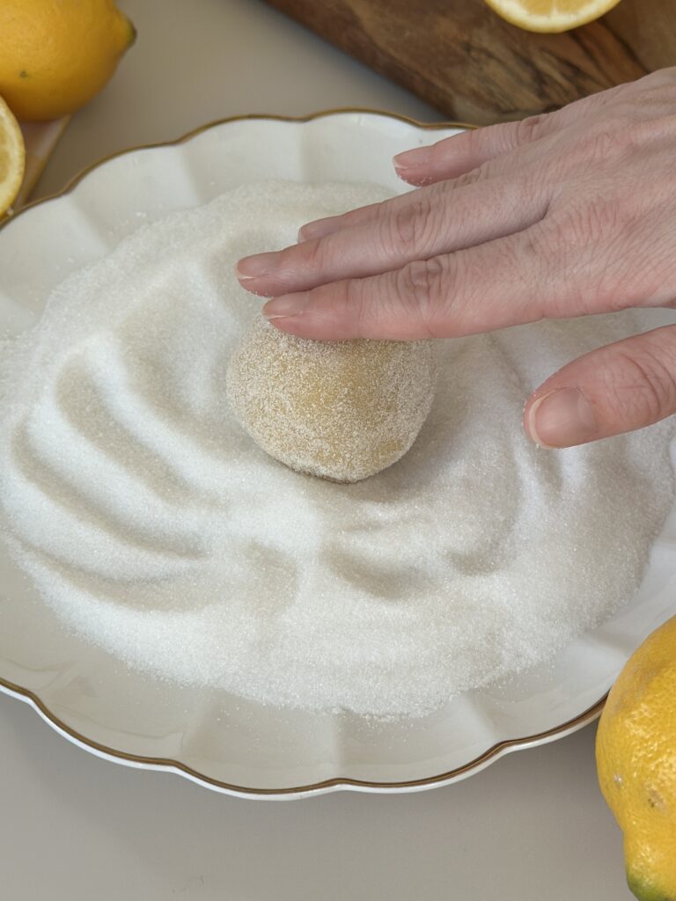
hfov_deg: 30.3
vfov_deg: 39.7
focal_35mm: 48
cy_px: 450
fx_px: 1250
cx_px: 338
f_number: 1.78
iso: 80
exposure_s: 1/426
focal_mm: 6.86
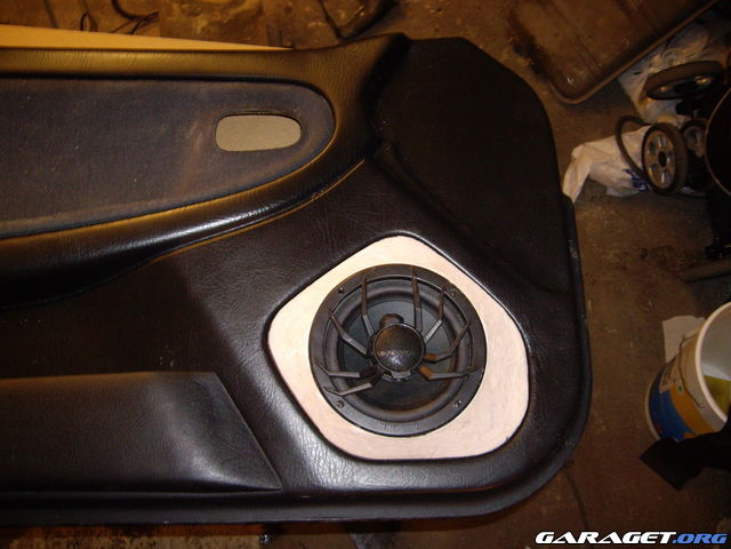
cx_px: 366
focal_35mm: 38
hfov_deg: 49.0
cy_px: 274
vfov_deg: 37.7
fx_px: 802
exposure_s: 1/15
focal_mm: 6.2
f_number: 2.7
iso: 200
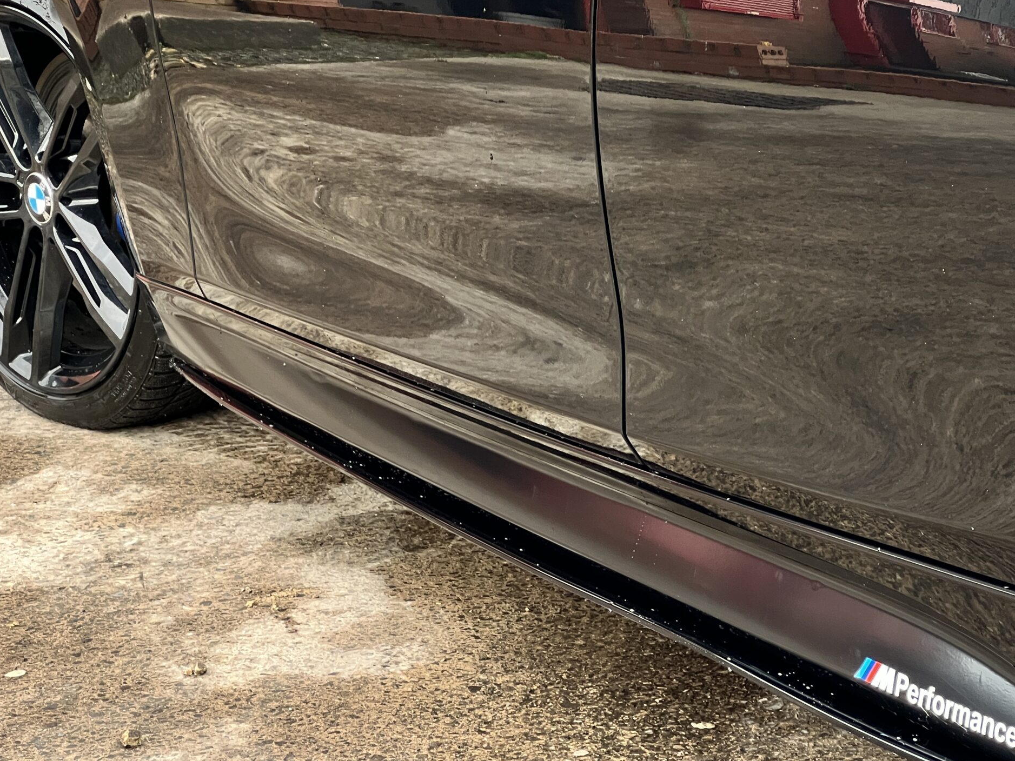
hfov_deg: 18.7
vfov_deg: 14.1
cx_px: 560
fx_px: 3079
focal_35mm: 105
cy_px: 262
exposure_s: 1/99
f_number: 2.8
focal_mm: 9
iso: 160
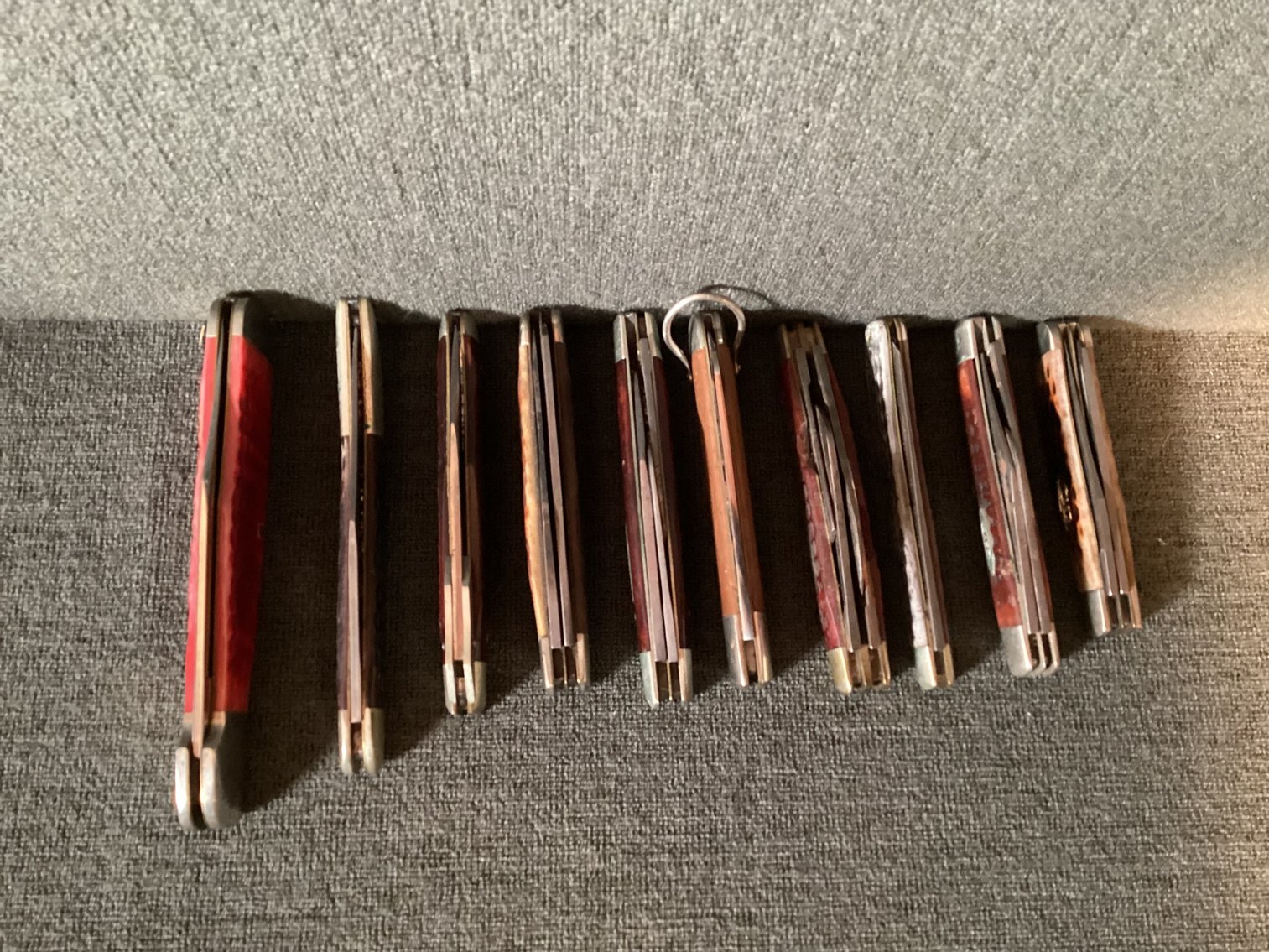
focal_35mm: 31
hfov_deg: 58.3
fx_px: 1137
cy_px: 476
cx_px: 634
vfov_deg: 45.4
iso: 640
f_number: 2.4
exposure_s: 1/20
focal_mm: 3.3
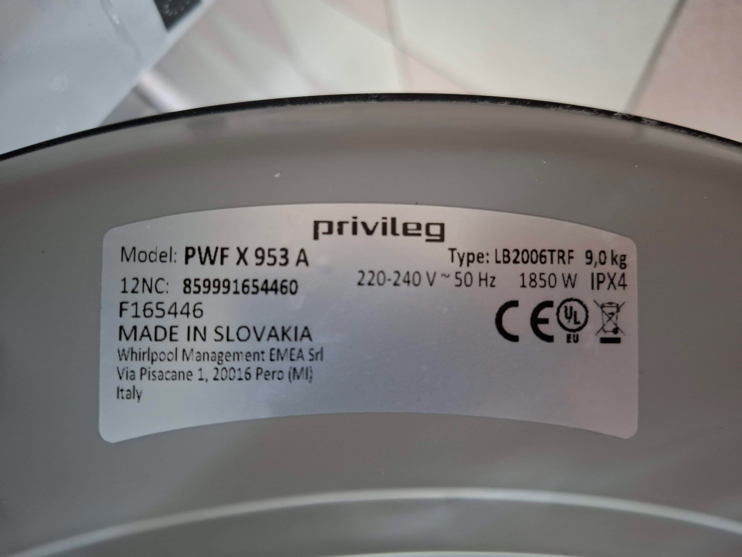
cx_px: 371
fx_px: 493
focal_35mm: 23
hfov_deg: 73.9
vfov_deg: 58.9
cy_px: 278
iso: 500
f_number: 1.8
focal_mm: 5.54
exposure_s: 1/25
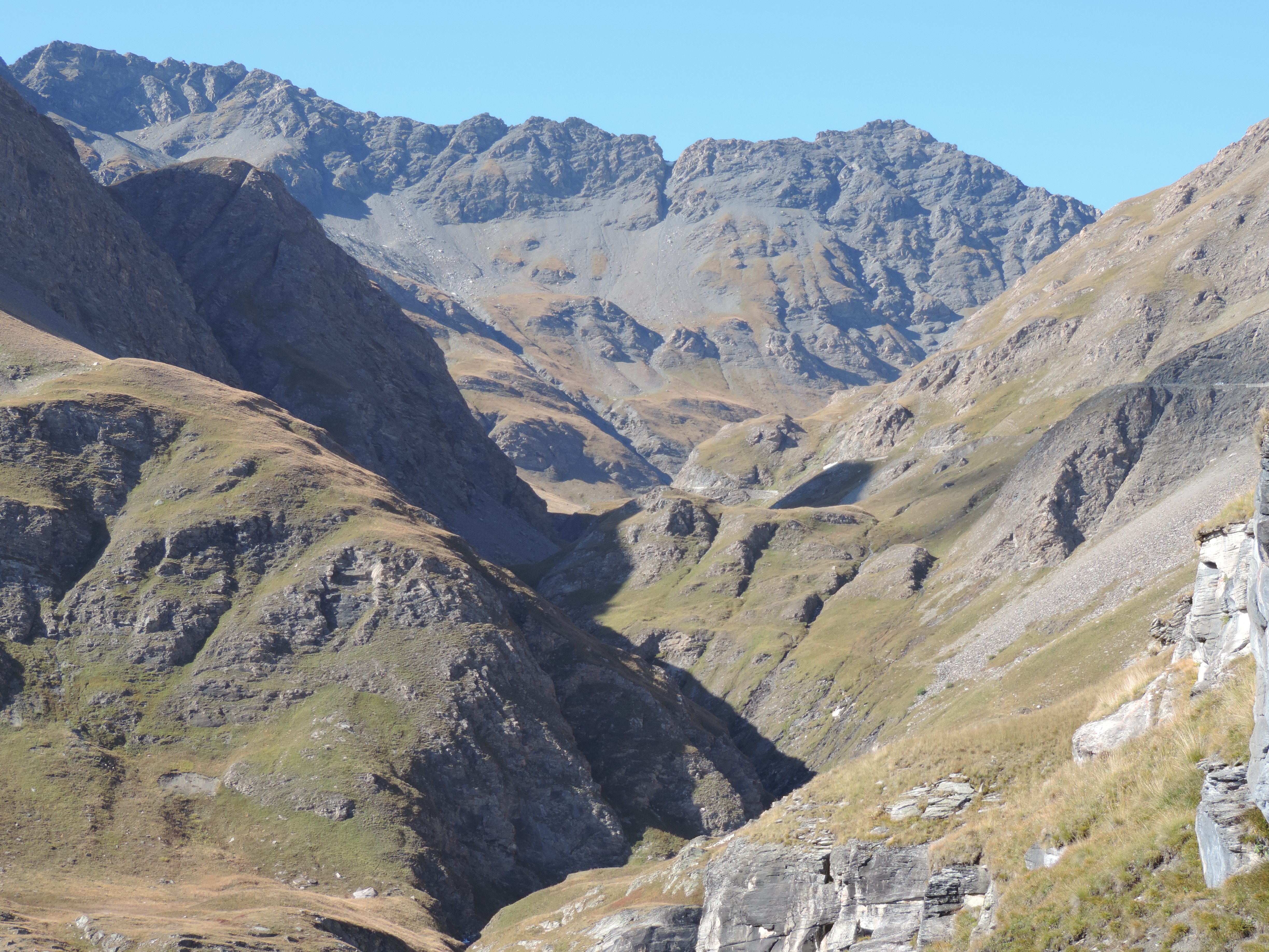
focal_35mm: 85
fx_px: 3116
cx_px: 634
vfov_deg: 17.4
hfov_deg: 23.0
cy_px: 476
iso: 80
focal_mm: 15.1
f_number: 4
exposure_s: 1/250
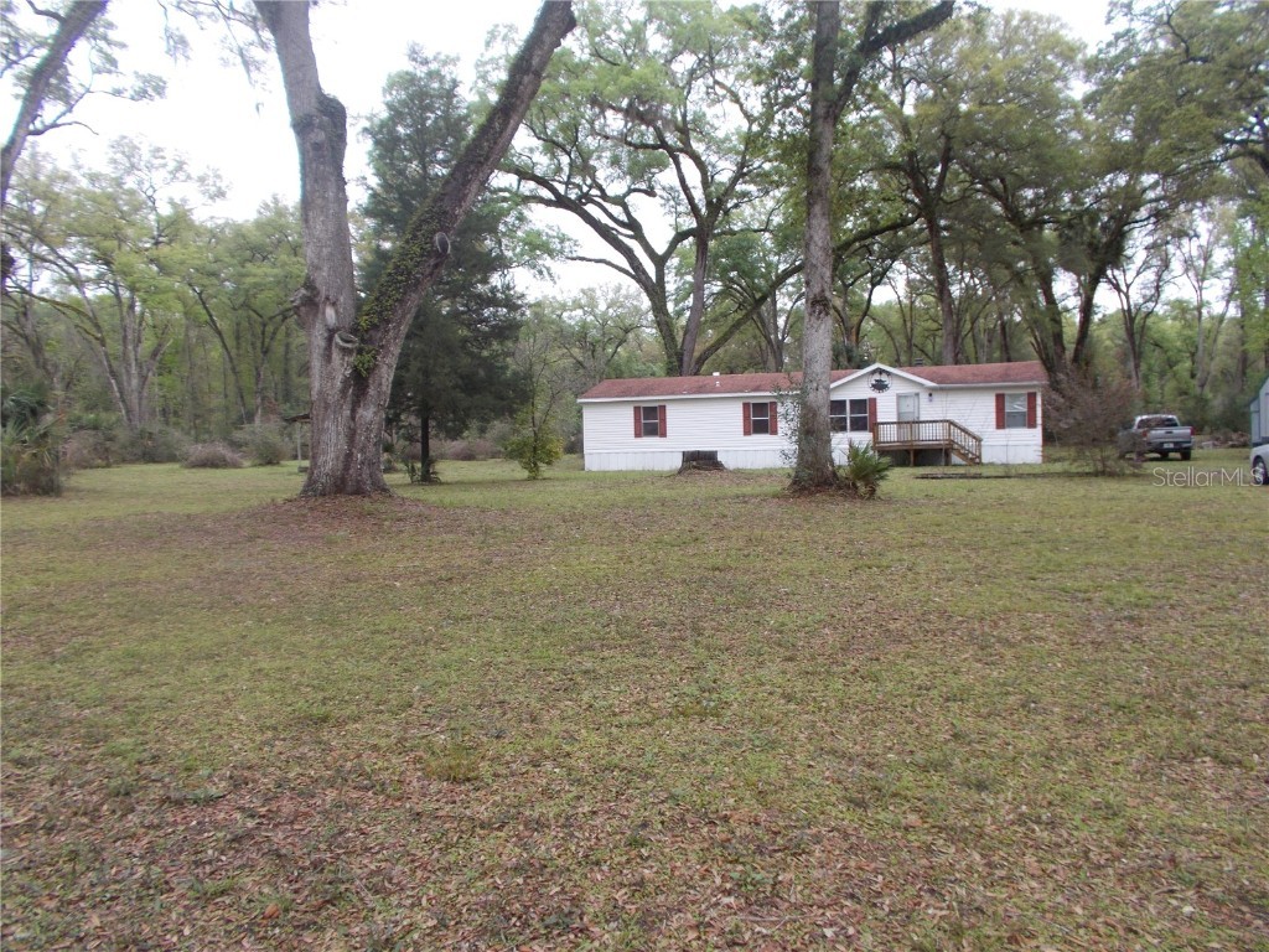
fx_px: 953
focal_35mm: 26
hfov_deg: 67.3
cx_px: 634
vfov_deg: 53.1
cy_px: 476
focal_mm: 4.6
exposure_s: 1/250
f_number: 3.2
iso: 80
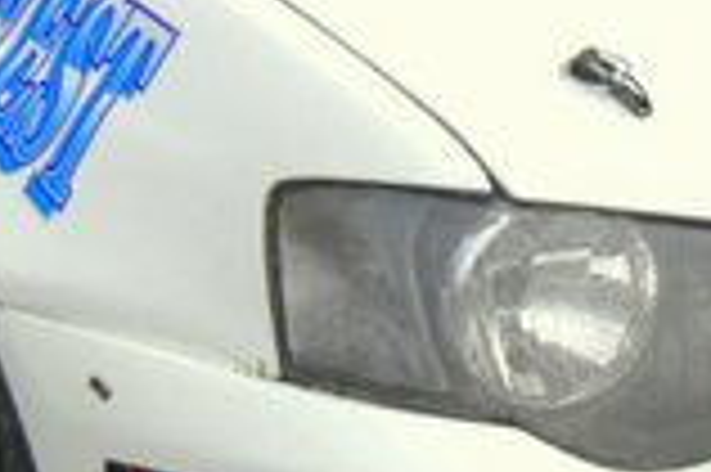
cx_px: 540
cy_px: 36
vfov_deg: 5.2
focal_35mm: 262
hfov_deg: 7.9
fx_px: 5174
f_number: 4
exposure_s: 1/1600
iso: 100
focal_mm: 27
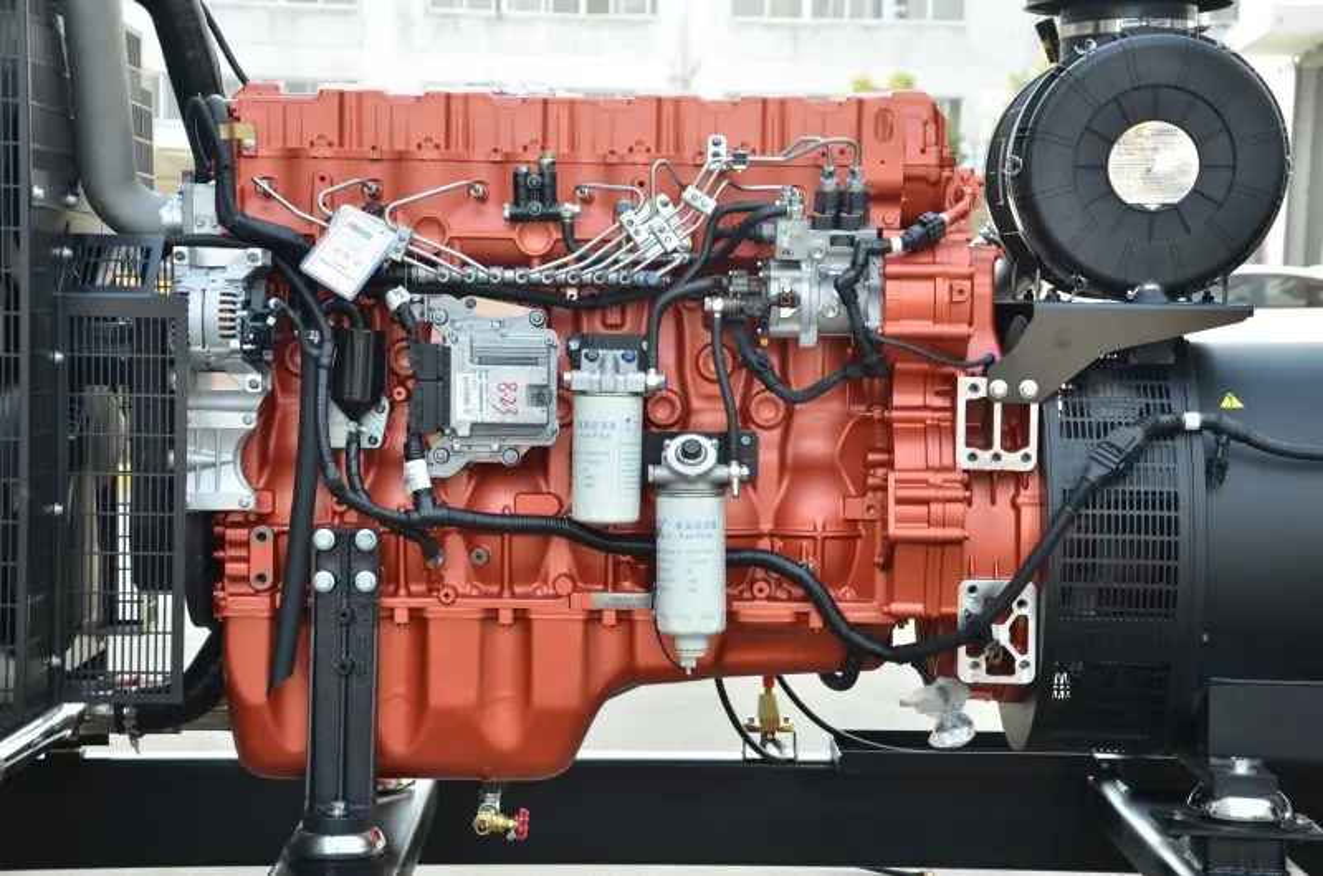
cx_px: 662
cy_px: 438
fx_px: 2751
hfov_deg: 27.0
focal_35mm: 75
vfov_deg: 18.1
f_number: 5
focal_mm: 50
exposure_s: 1/80
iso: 100
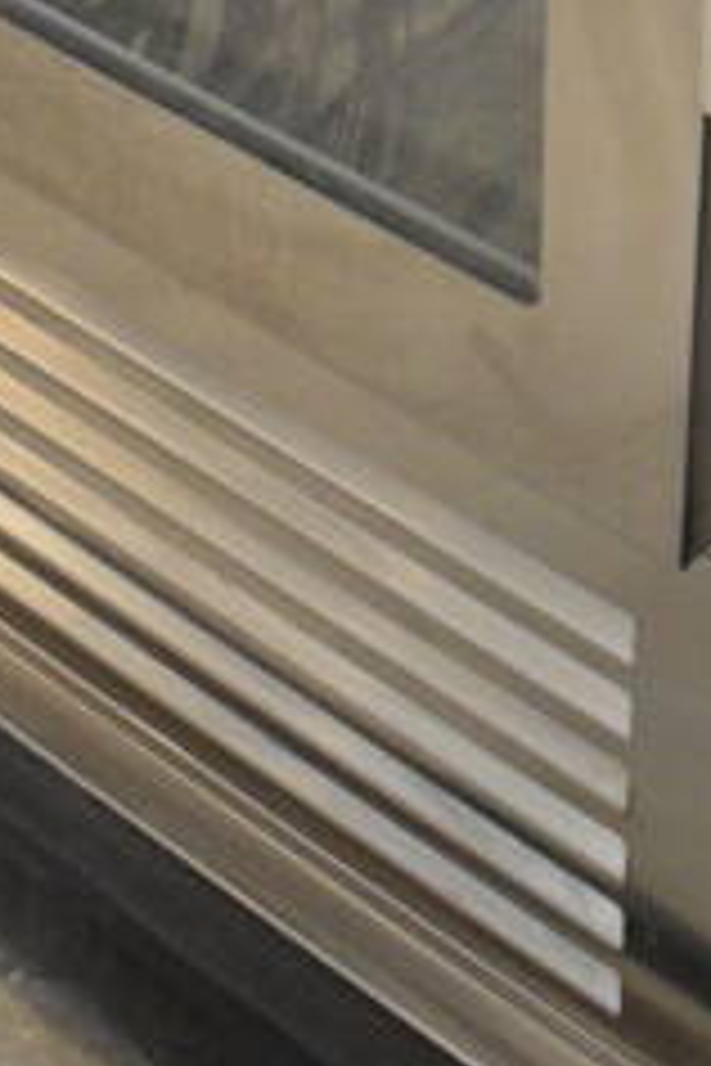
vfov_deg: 17.8
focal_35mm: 104
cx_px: 410
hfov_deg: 13.2
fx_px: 3081
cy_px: -470
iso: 3200
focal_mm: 18
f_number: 3.5
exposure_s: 1/125
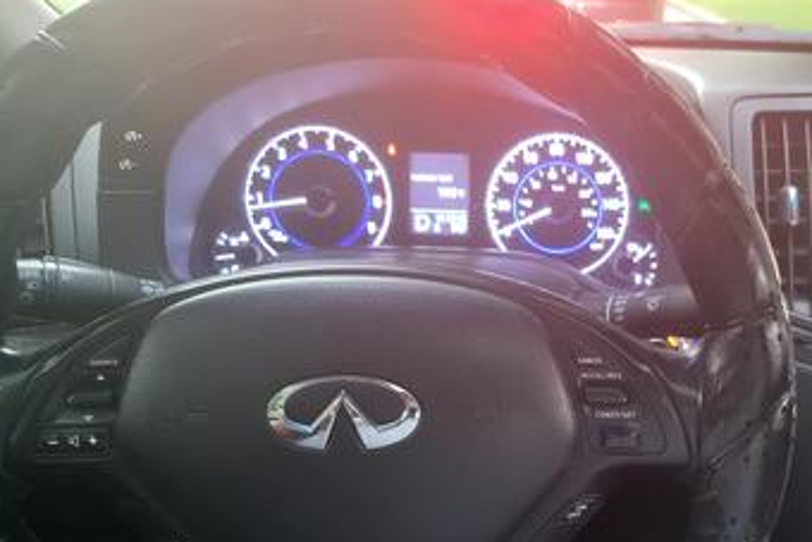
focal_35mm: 37
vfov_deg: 35.3
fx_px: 835
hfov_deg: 50.3
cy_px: 392
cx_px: 580
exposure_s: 1/24
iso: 640
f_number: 1.8
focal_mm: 5
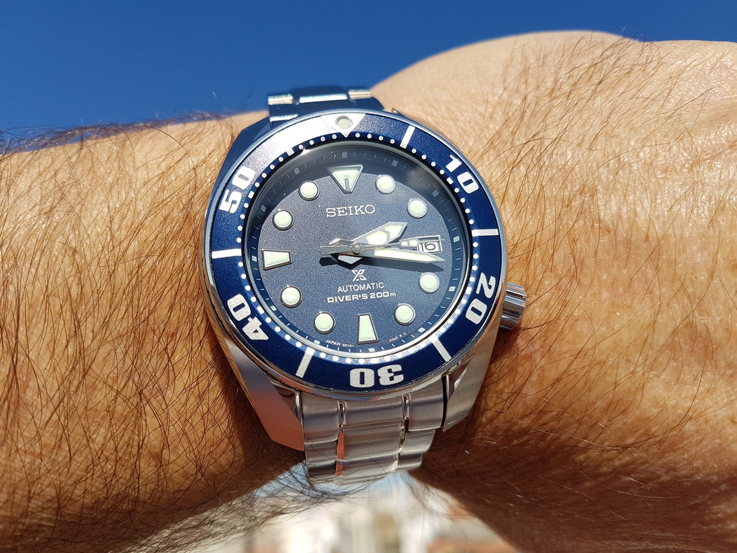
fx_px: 553
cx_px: 368
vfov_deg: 53.1
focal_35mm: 26
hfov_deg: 67.3
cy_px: 276
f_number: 1.7
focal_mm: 4.2
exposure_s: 1/2232
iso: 40
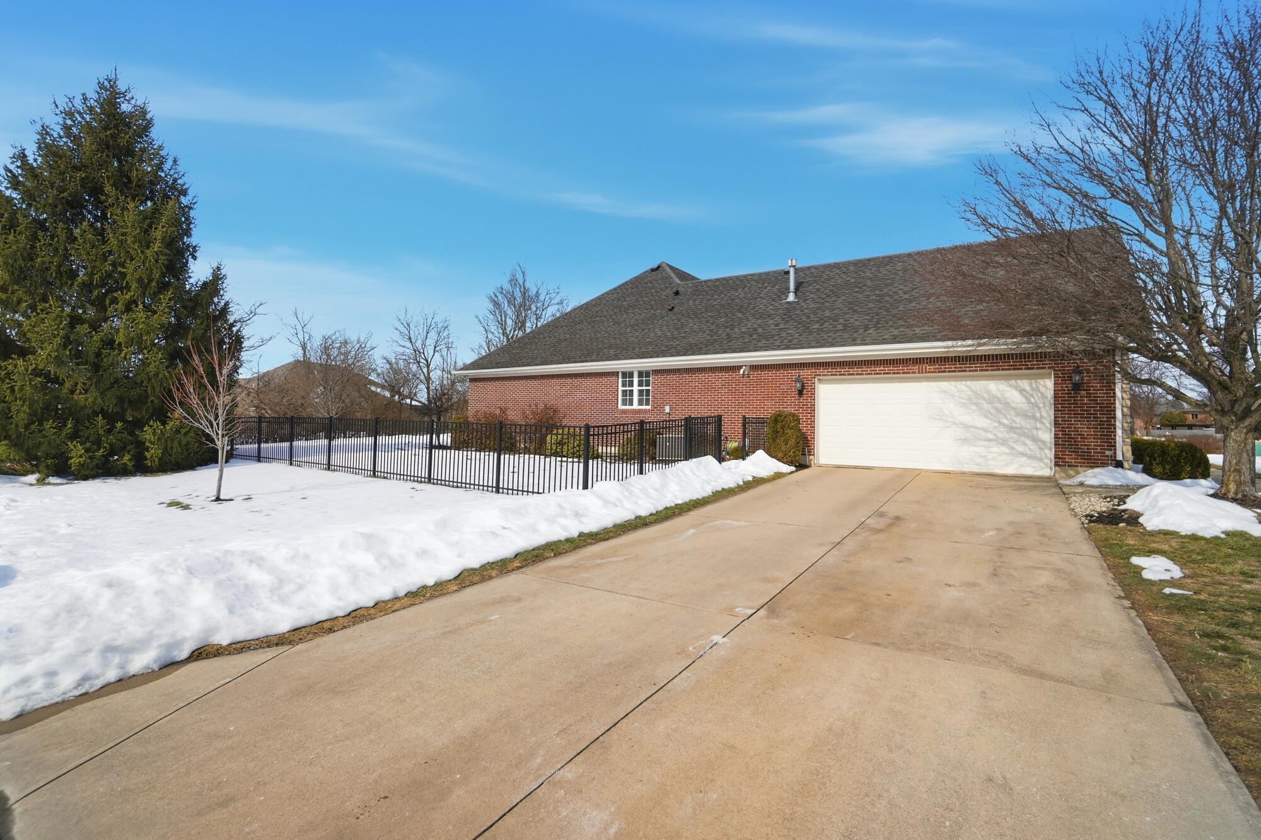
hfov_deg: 100.4
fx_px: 525
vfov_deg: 77.3
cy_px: 420
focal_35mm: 15
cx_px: 630
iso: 100
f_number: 4
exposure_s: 1/4000
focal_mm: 10
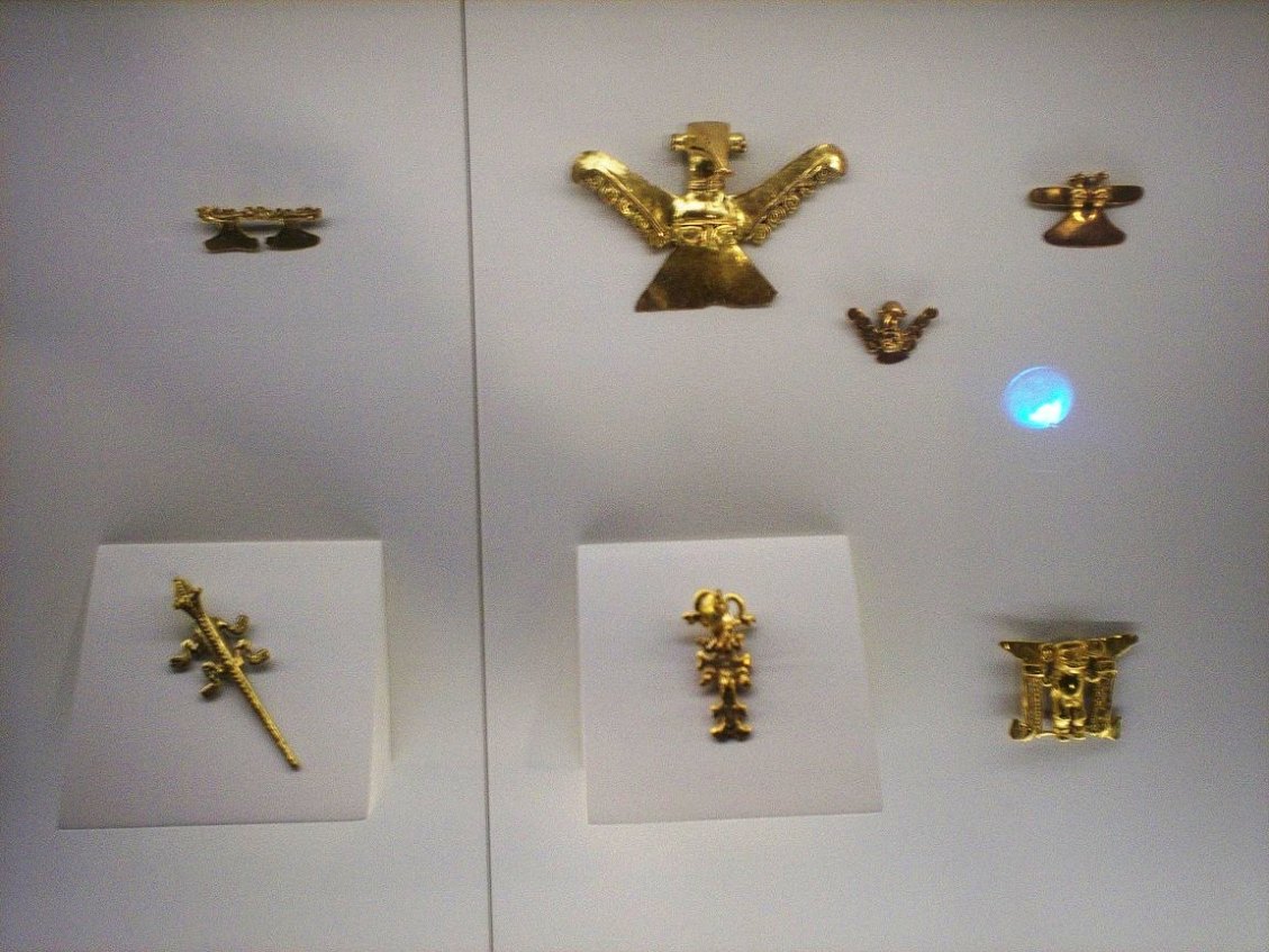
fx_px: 1320
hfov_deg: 51.3
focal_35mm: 36
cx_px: 634
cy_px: 476
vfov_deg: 39.7
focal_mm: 6
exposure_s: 1/6.67
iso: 140
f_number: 4.5
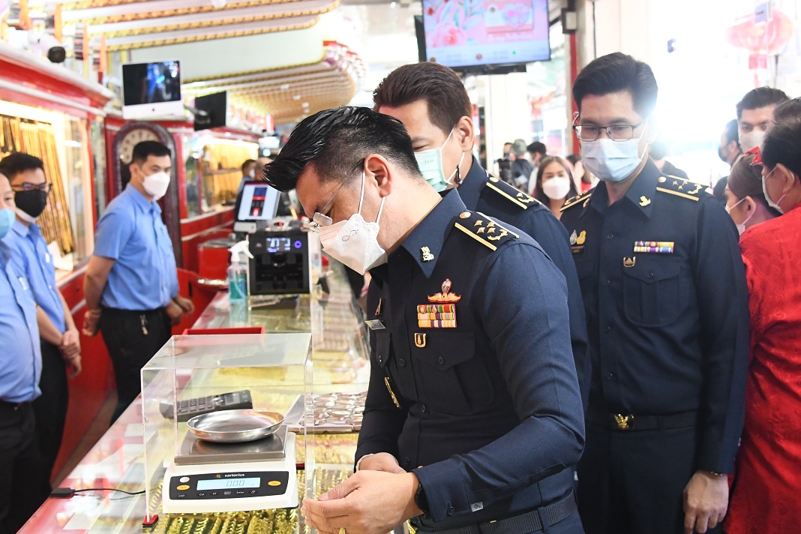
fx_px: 1068
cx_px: 400
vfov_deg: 28.1
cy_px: 267
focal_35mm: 48
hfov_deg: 41.1
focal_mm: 24
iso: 4000
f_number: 4
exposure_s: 1/250
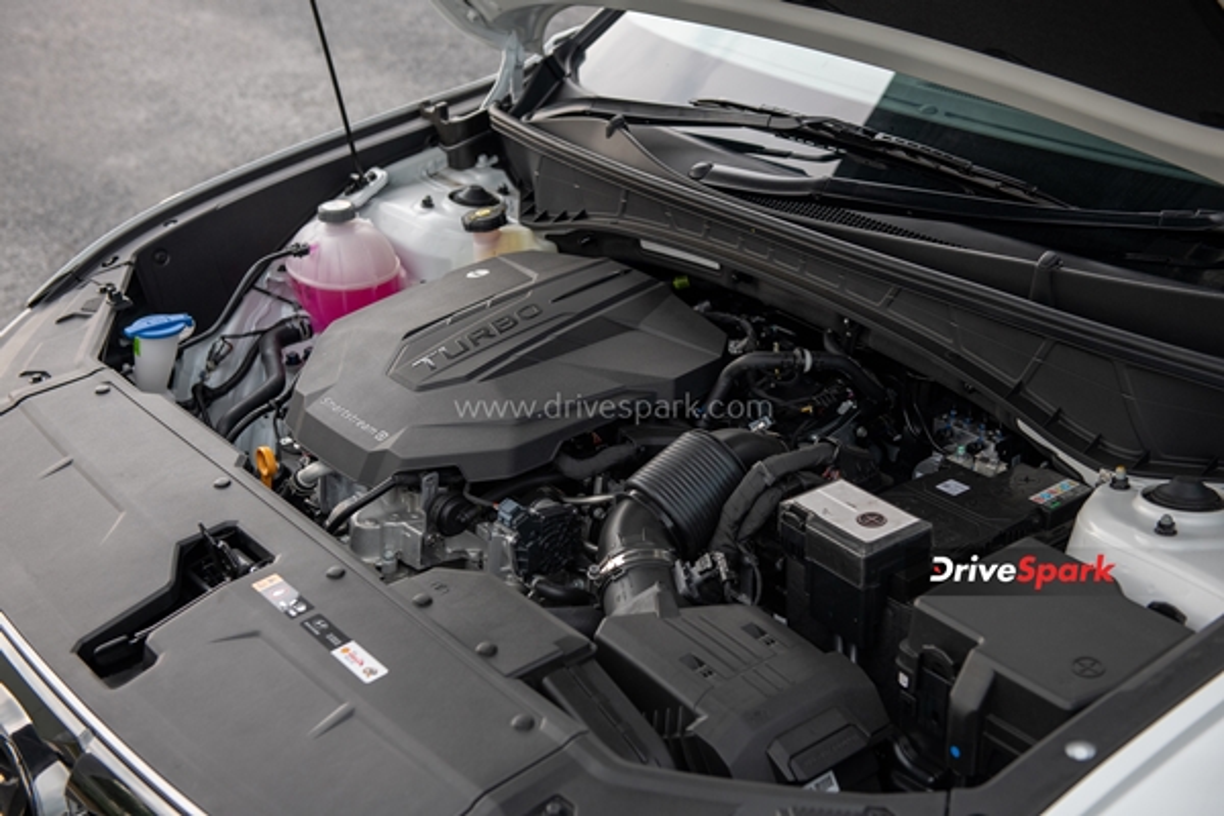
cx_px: 612
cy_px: 408
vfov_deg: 28.1
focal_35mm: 48
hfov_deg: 41.1
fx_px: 1632
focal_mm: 48
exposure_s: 1/320
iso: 1000
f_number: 4.5
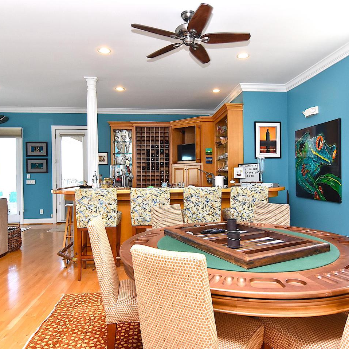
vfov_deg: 67.3
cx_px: 181
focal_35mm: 23
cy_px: 175
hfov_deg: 67.2
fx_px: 262
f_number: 8
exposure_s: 1/125
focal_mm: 12
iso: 800
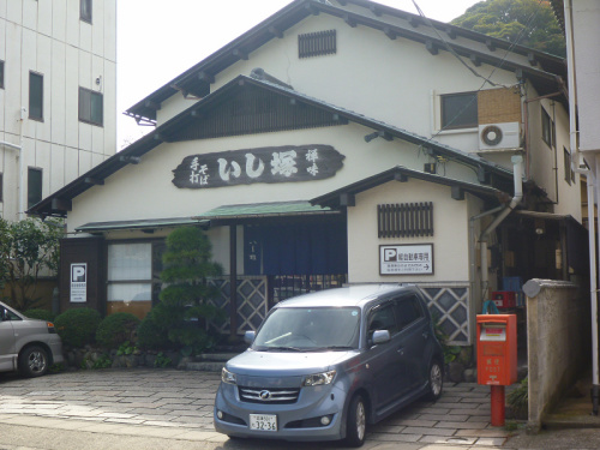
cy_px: 225
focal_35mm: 47
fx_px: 815
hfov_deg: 40.4
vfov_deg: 30.9
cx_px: 300
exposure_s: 1/160
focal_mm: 8.4
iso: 80
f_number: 4.5
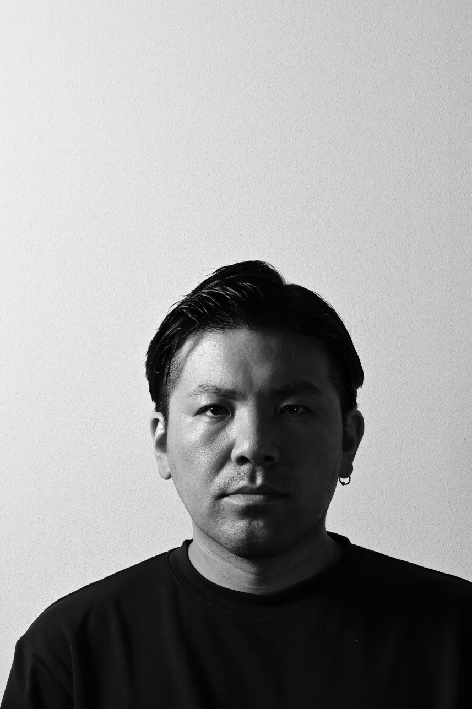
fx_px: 1142
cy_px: 406
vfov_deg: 34.4
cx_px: 257
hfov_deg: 23.3
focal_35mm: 58
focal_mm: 48
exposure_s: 1/100
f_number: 7.1
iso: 400
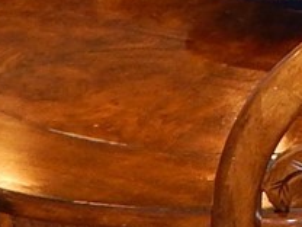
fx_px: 1474
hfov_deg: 10.8
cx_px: 585
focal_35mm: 169
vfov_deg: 8.6
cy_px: -102
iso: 200
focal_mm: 4
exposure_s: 1/30
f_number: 3
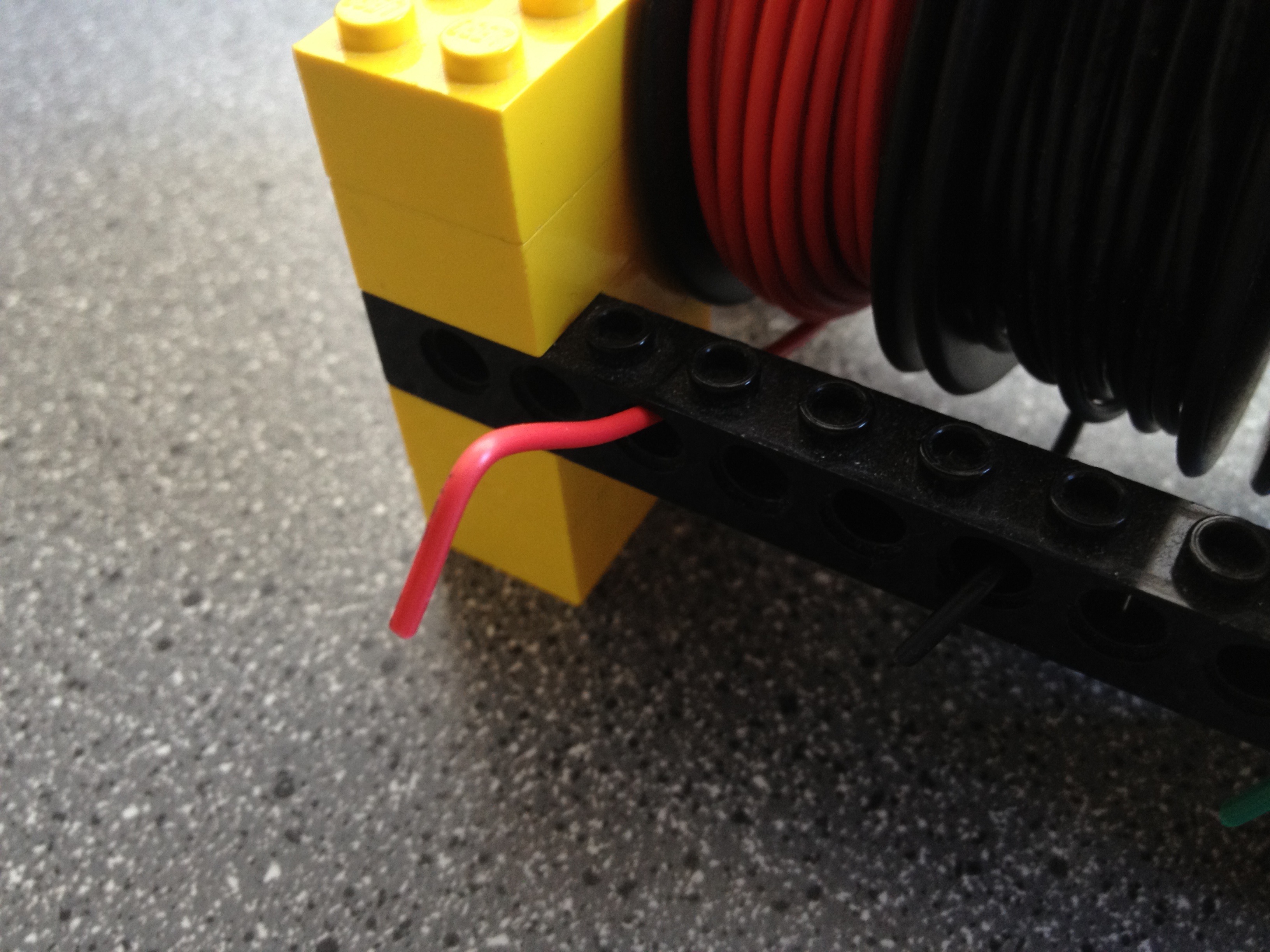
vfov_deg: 40.7
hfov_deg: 52.6
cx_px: 635
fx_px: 1284
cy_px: 476
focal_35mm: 35
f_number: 2.4
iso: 125
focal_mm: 4.28
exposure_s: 1/20
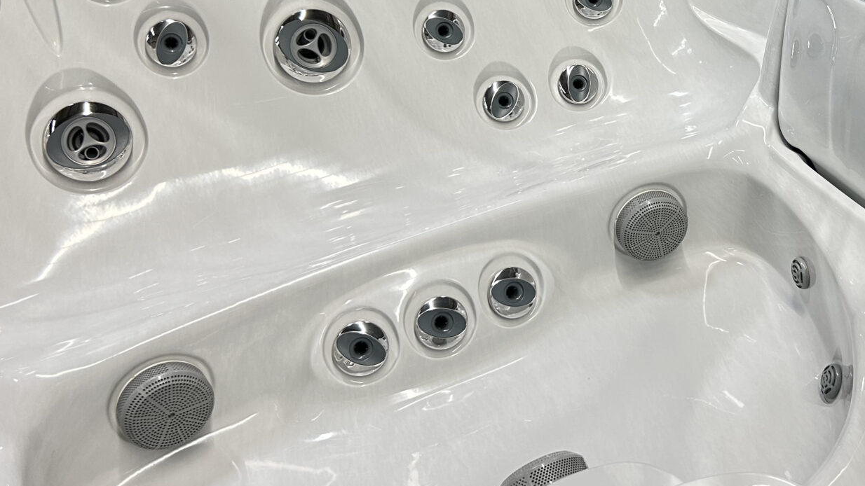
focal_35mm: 47
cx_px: 645
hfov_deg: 42.4
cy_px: 121
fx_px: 1078
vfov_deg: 25.1
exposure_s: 1/60
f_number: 1.5
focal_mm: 5.7
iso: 125
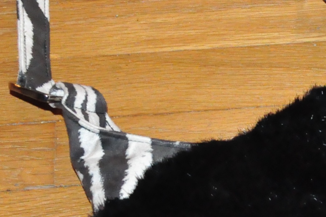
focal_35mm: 123
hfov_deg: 16.3
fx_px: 1113
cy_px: 217
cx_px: 334
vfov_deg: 11.0
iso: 3200
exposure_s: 1/125
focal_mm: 20
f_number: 5.6
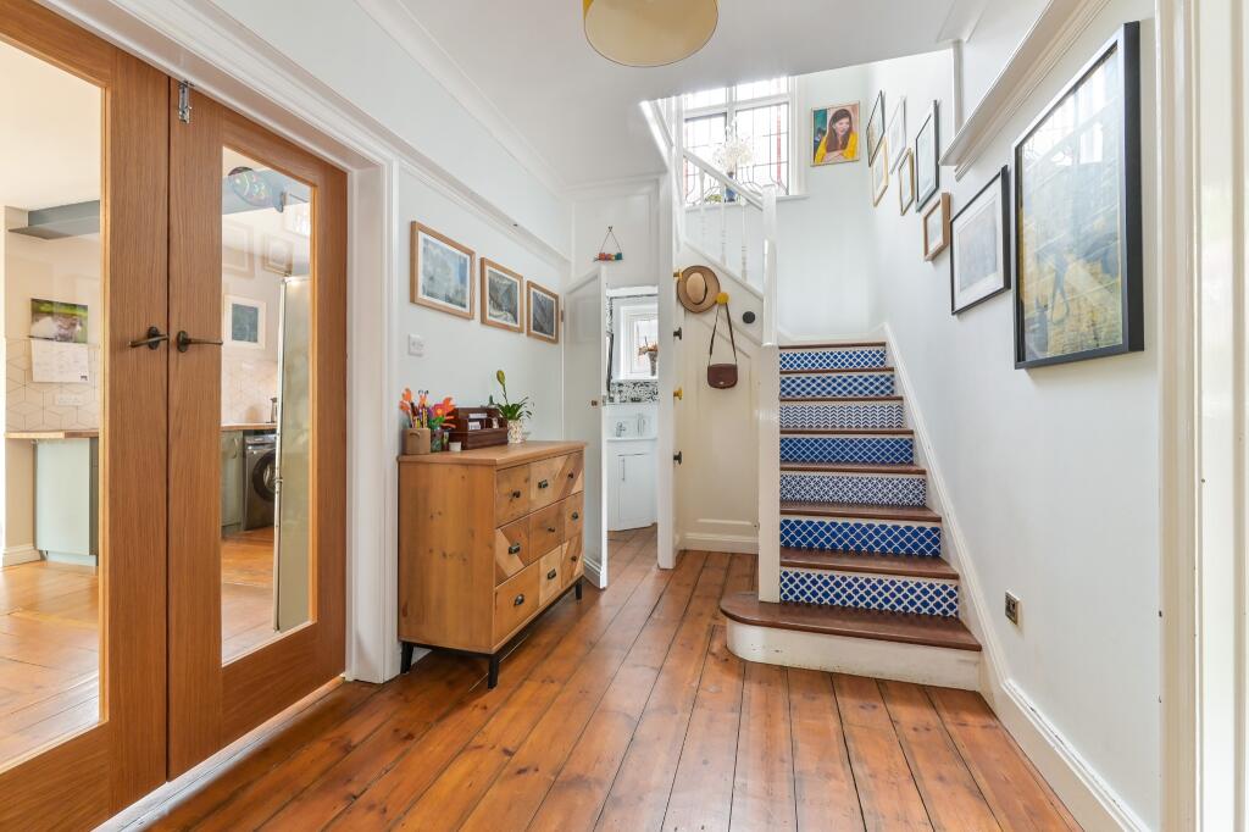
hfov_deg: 104.3
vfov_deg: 81.2
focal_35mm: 14
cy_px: 416
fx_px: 486
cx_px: 624
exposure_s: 1/1.6
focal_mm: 14
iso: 400
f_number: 14
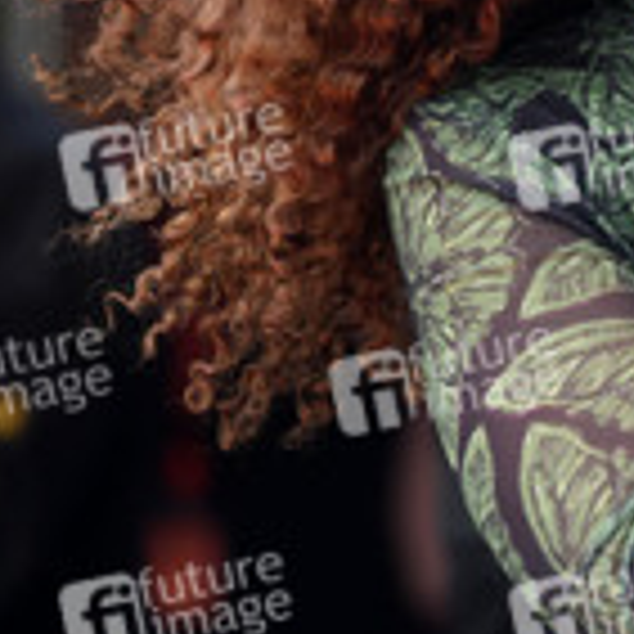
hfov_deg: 3.5
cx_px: 955
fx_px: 10381
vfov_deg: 3.5
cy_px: 45
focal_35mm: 501
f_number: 4.5
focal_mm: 185
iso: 640
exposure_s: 1/1000
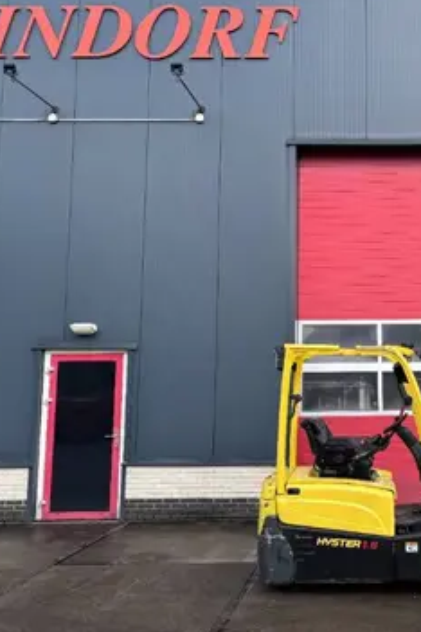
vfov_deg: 51.9
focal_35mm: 37
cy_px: 311
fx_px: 649
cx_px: 376
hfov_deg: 34.1
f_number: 1.6
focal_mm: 5.96
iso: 50
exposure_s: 1/805
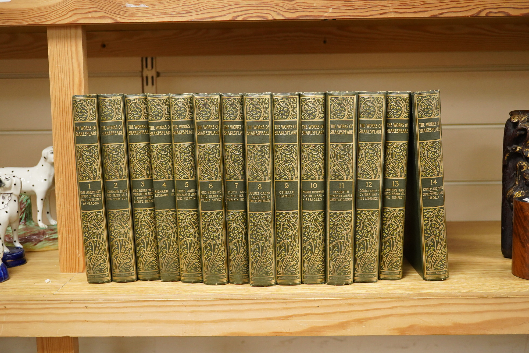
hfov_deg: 43.6
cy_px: 176
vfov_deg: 29.9
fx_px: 661
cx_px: 264
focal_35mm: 45
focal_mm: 30
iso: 2500
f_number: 6.3
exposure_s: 1/160
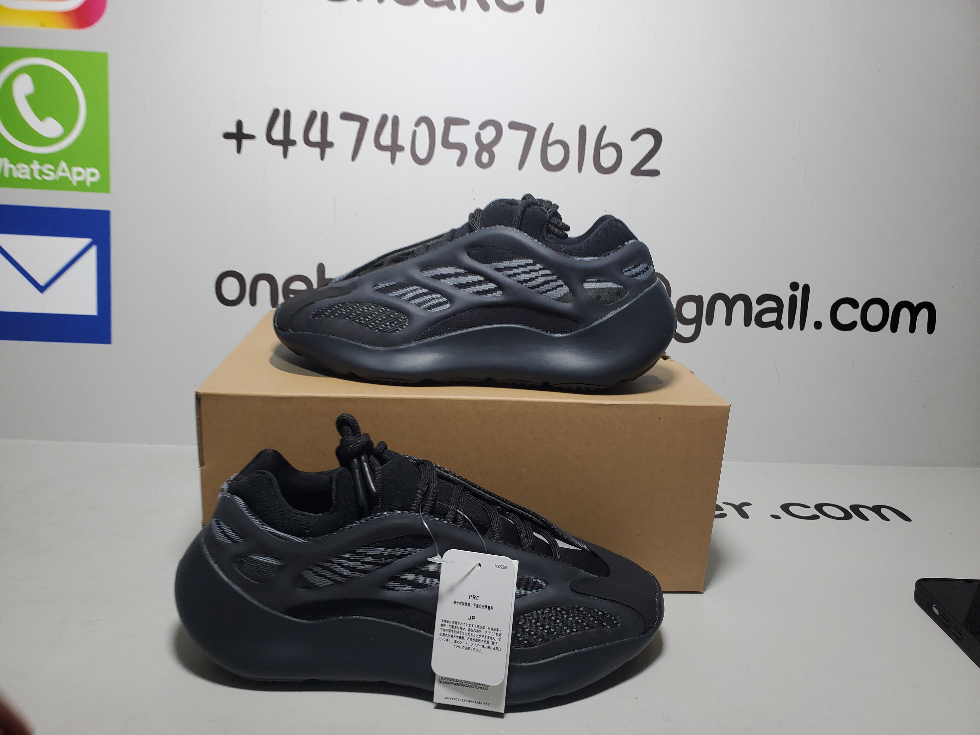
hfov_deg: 67.3
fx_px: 736
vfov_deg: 53.1
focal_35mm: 26
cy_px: 368
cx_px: 490
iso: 50
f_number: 2.4
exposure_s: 1/174
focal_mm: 4.3
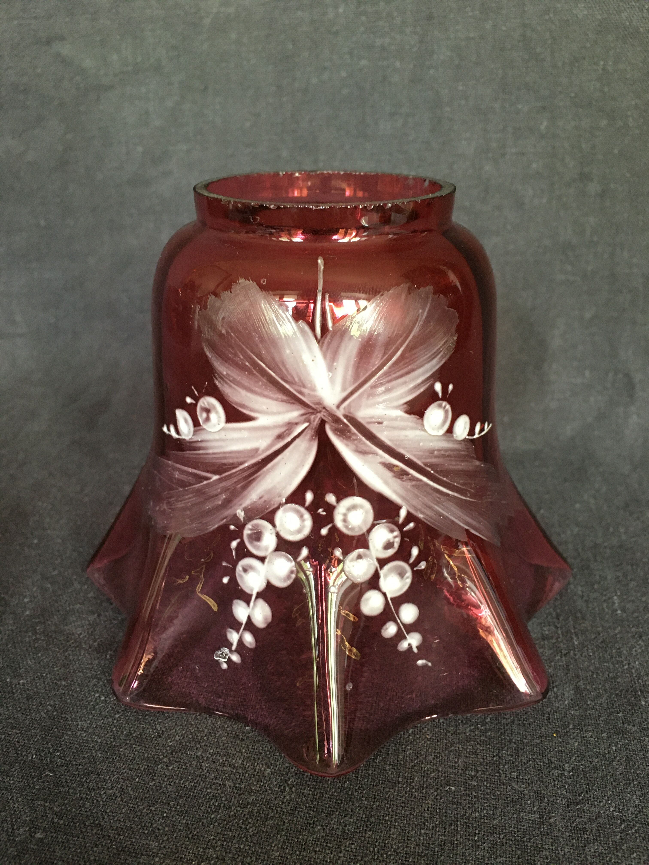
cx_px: 324
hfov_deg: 48.2
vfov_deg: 61.7
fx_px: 725
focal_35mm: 29
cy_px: 432
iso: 250
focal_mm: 4.15
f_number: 2.2
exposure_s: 1/33
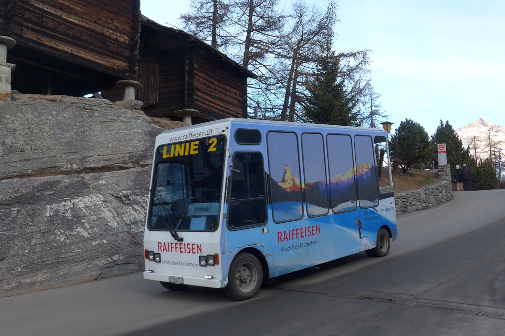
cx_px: 248
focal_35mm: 36
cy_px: 157
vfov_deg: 36.9
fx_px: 505
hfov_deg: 53.1
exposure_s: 1/250
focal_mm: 7
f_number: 2.8
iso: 80
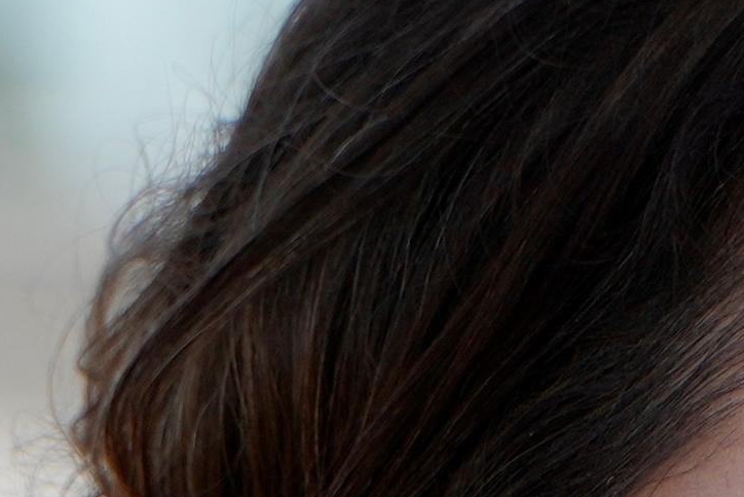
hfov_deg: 2.0
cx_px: 1134
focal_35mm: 1025
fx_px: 21196
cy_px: 1146
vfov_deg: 1.3
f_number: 4
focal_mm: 99
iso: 100
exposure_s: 1/640
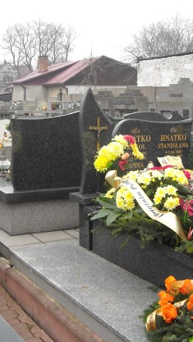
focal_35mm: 55
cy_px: 159
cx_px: 83
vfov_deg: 37.8
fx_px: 500
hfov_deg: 21.8
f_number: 2.8
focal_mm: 5.7
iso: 64
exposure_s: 1/84
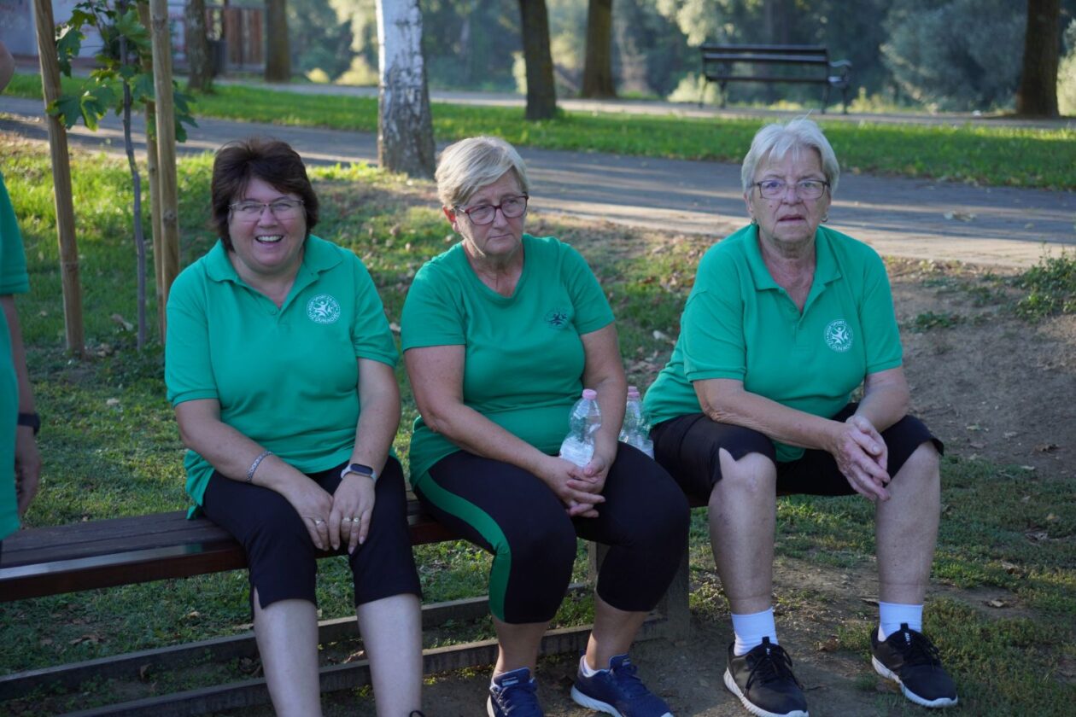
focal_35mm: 75
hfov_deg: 27.0
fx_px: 2241
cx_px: 538
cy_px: 358
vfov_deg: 18.2
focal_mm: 50
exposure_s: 1/250
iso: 100
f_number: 2.8
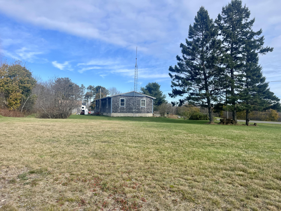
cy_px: 106
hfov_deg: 67.3
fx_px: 211
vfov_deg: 53.1
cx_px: 140
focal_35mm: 26
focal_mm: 5.1
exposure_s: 1/5128
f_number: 1.6
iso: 32
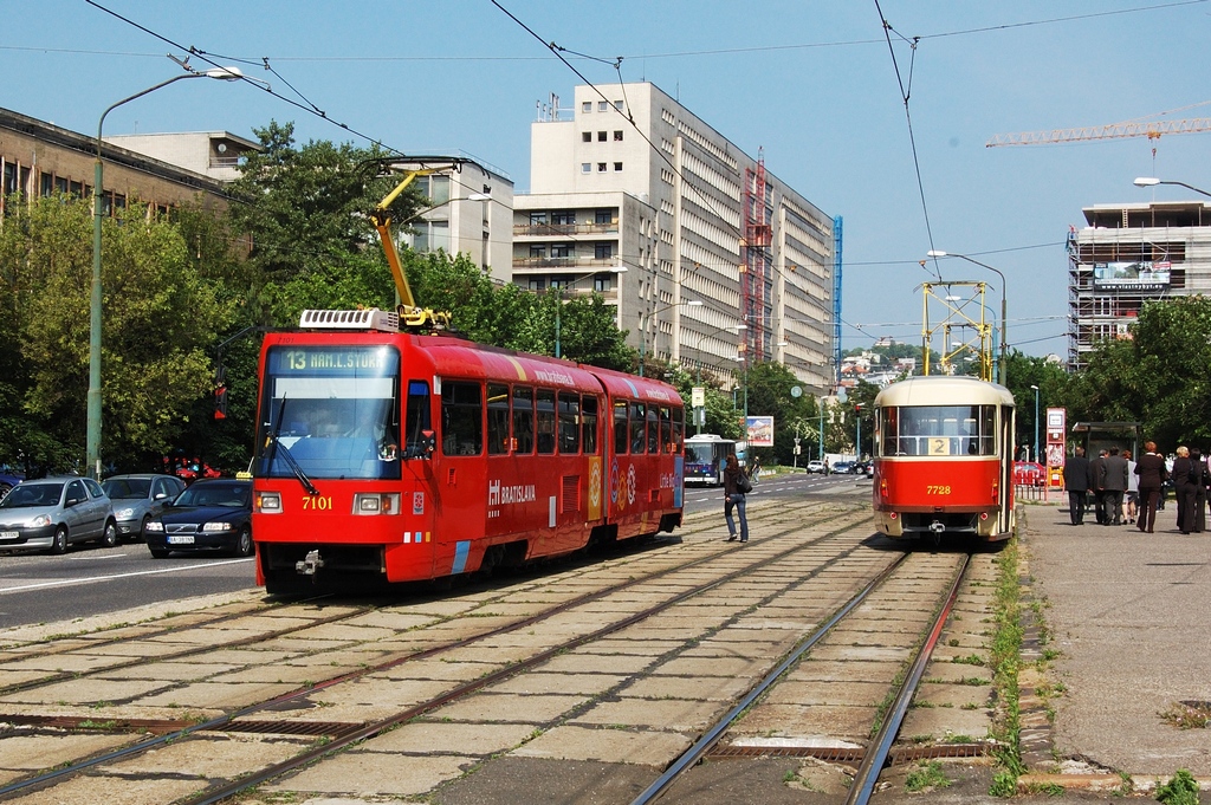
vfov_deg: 26.4
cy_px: 402
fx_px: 1714
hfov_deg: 38.9
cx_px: 606
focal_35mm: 51
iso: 400
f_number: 16
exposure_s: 1/320
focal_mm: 34
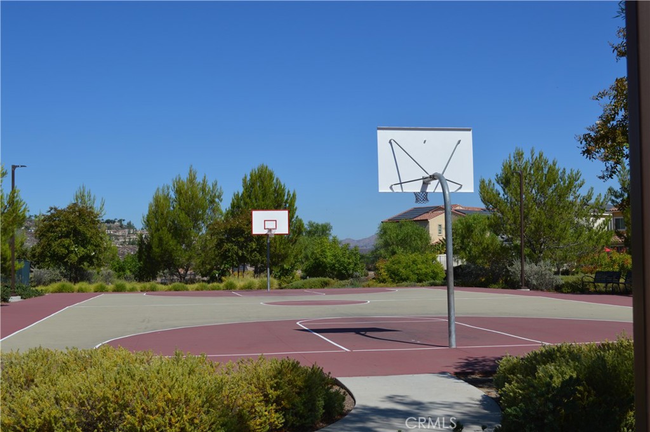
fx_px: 866
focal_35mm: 48
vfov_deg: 28.0
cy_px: 216
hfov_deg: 41.2
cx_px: 325
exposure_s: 1/400
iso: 100
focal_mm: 32
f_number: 10
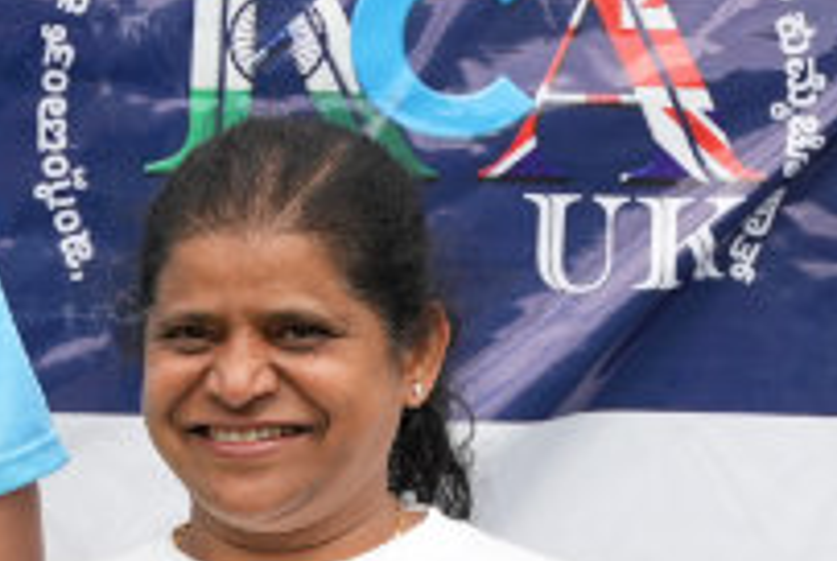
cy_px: 695
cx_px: -383
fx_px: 4774
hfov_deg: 9.7
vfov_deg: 6.7
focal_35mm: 205
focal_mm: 40.8
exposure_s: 1/2000
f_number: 2.8
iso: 250
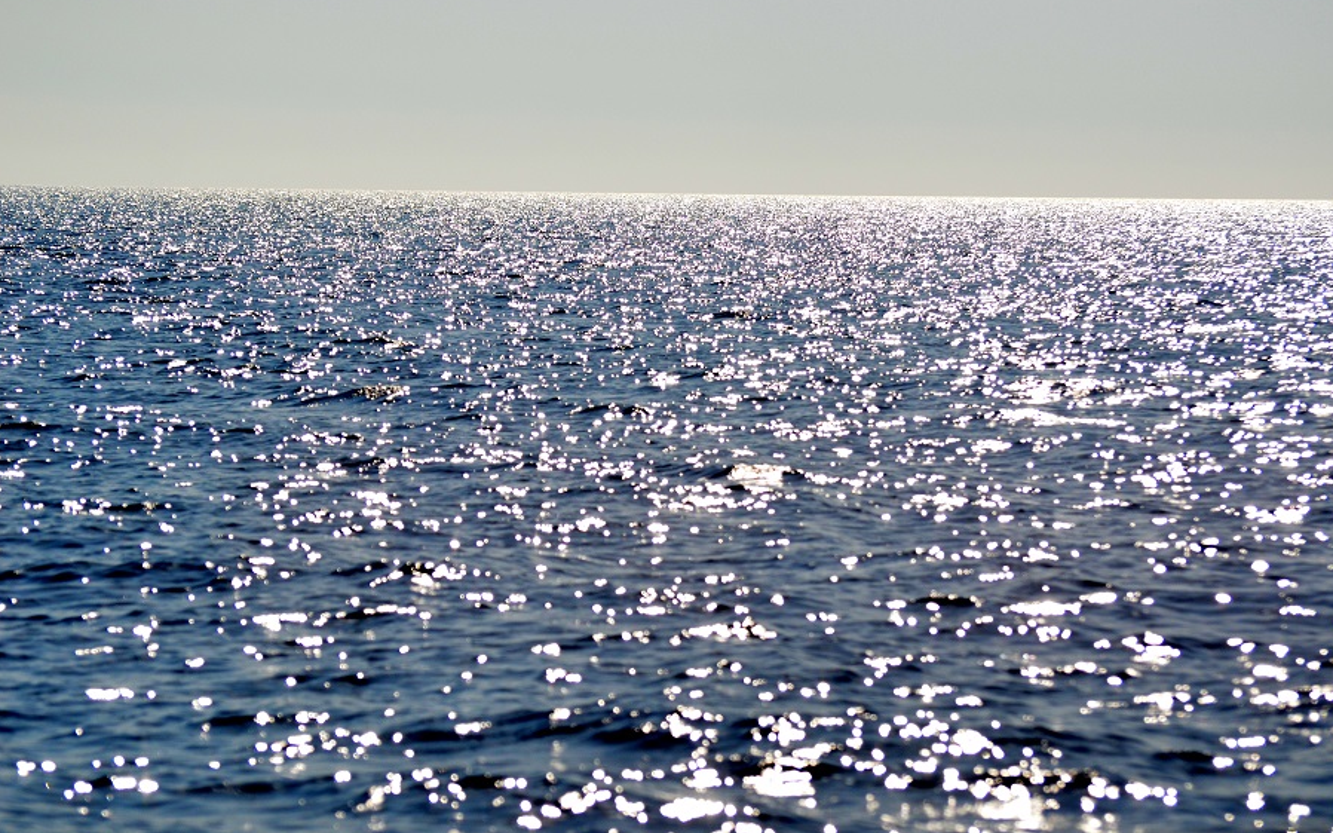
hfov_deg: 10.6
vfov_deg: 6.7
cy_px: 373
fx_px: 7156
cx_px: 701
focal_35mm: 197
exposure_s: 1/8000
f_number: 5
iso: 450
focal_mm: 122
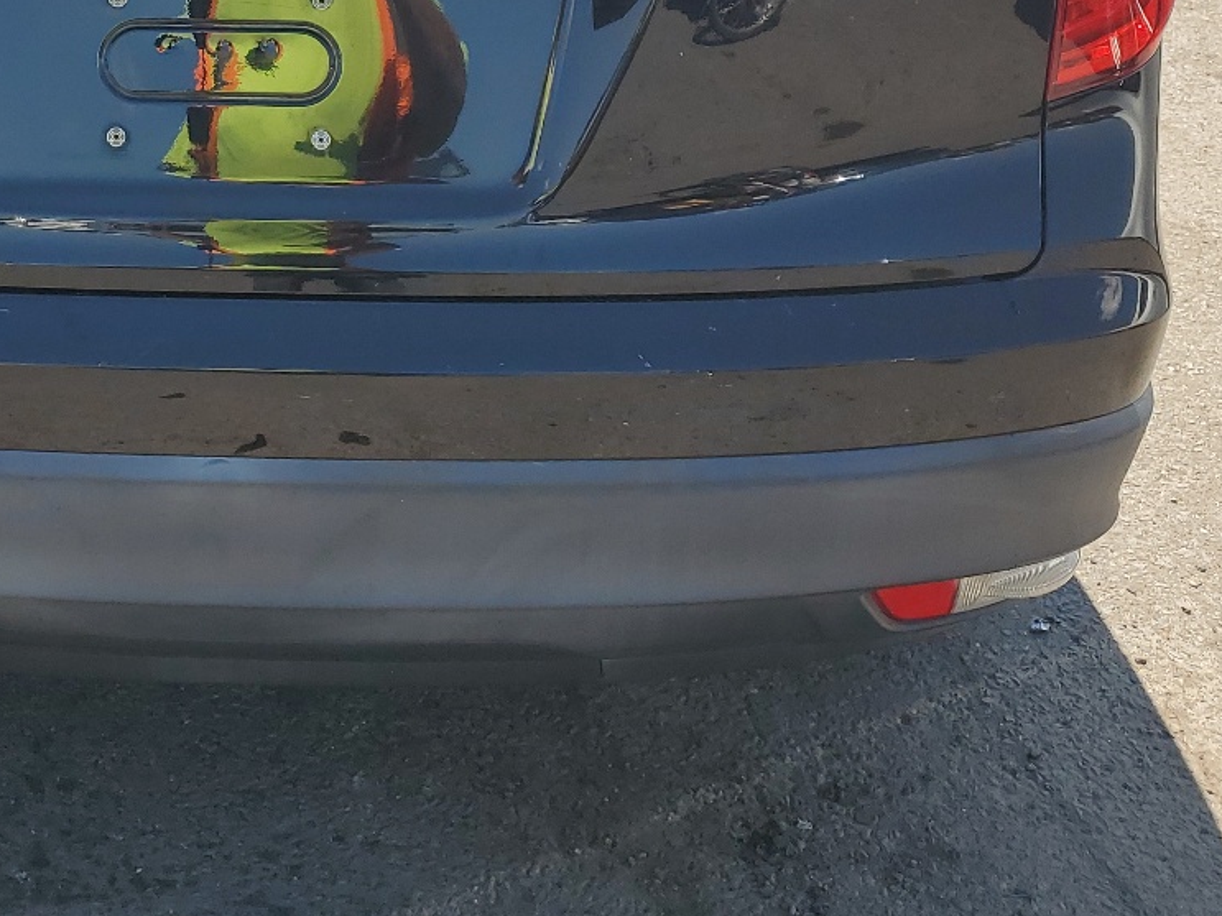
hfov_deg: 33.3
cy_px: -53
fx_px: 1977
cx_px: 229
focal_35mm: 56
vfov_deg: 24.6
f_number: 1.5
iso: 50
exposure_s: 1/1250
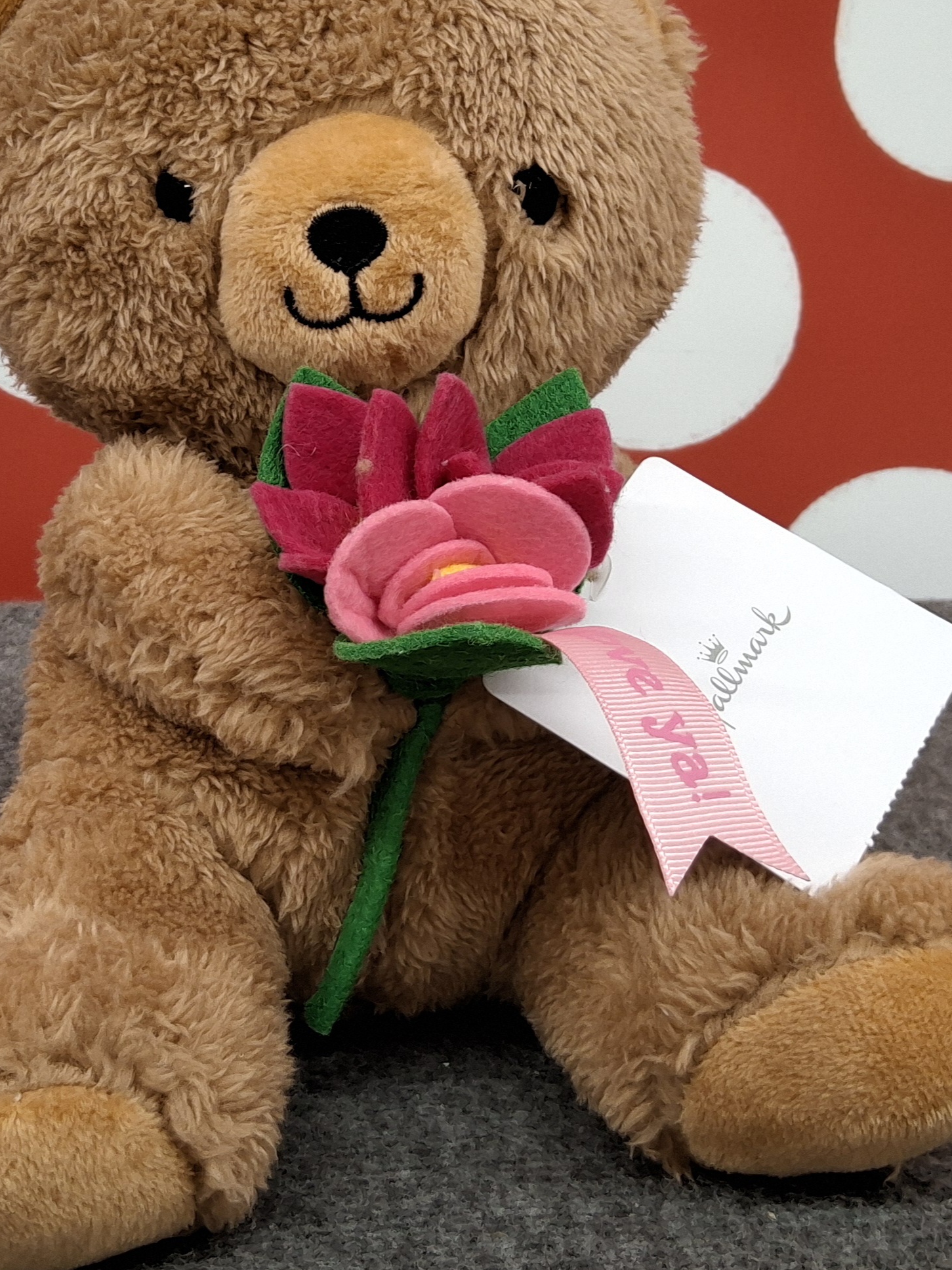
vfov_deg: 46.7
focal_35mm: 40
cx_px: 408
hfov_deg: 35.9
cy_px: 541
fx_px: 1467
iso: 160
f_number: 2
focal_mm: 3.08
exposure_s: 1/40
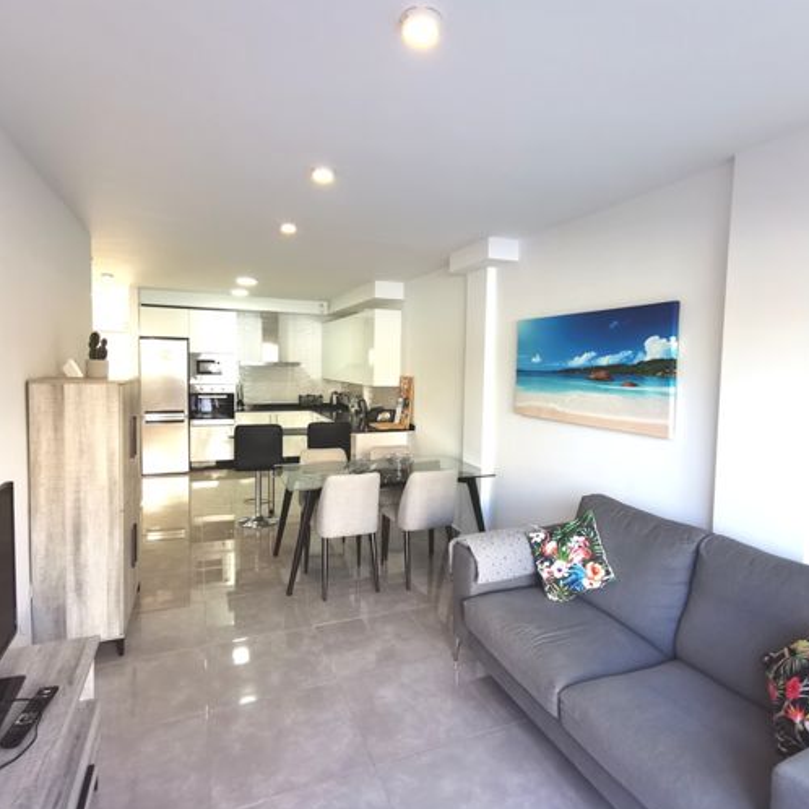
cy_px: 400
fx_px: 529
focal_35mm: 20
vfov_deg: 74.8
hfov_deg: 74.8
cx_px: 428
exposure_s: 1/50
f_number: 2.2
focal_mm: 2.35
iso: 80
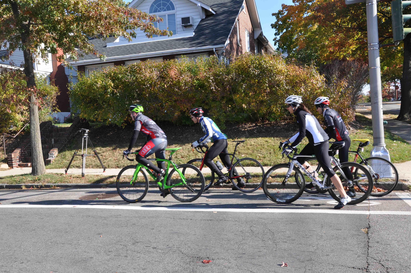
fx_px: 410
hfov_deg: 53.2
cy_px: 136
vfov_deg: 36.8
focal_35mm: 36
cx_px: 206
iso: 200
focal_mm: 24
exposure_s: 1/100
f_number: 10
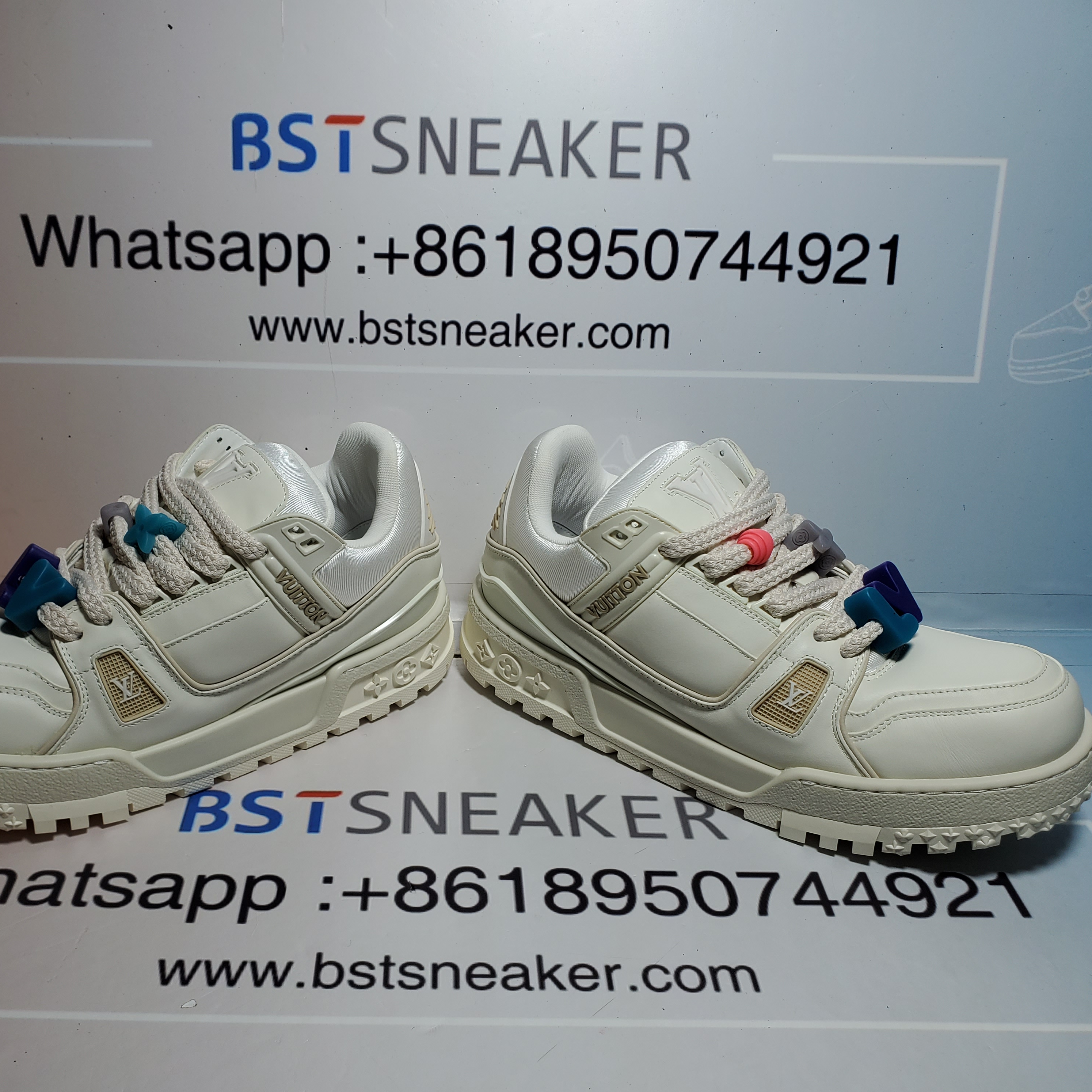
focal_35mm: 31
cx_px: 446
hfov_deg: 52.2
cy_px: 552
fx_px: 1106
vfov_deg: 52.5
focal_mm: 4.3
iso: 50
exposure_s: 1/432
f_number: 2.4
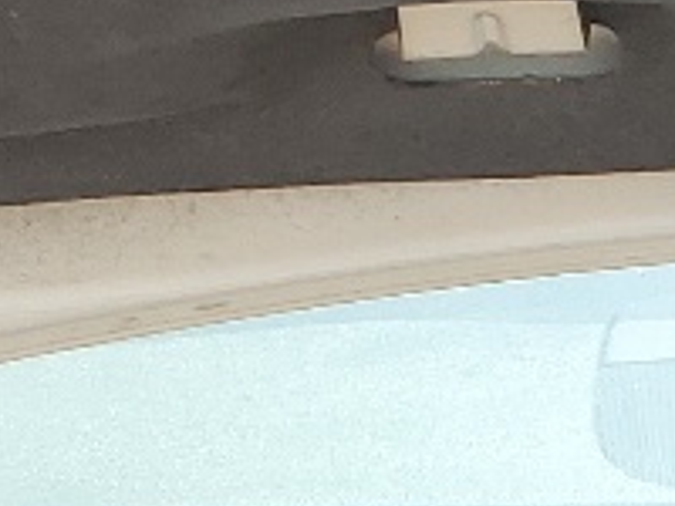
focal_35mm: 208
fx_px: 4056
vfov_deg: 6.3
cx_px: 992
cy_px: 1758
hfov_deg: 9.3
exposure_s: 1/667
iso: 50
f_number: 1.5
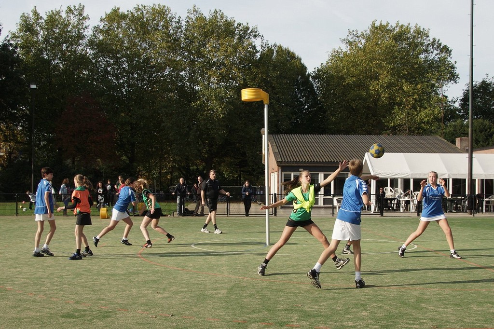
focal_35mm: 33
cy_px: 164
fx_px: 453
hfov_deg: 57.2
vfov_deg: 39.9
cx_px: 247
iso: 200
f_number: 7.1
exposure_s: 1/500
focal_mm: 22
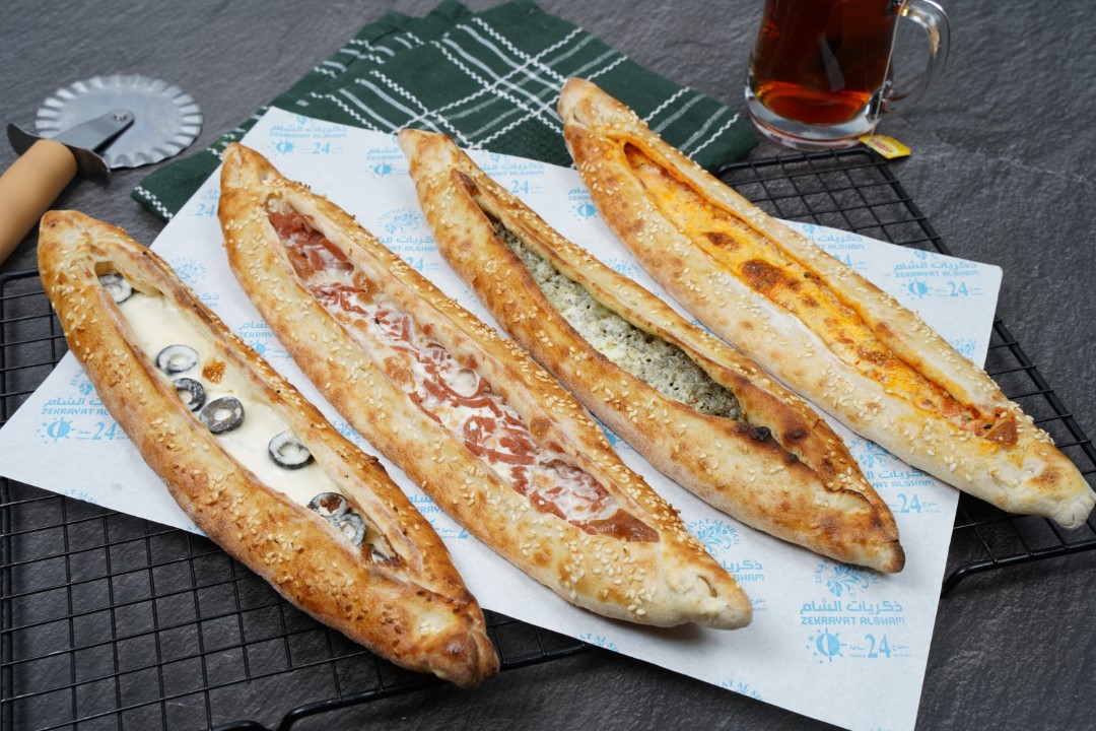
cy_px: 366
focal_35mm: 49
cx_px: 548
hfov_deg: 40.3
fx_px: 1492
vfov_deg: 27.5
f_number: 11
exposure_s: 1/100
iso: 160
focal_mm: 49
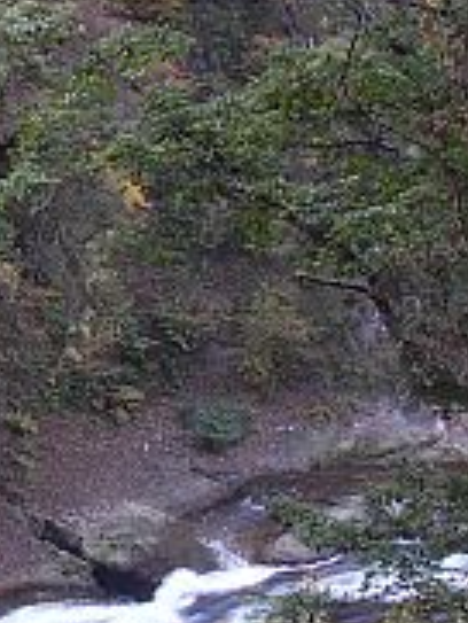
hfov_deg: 14.6
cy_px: 265
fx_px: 1783
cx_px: -48
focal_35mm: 99
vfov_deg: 19.8
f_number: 5.6
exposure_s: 1/13
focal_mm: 7.2
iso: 100
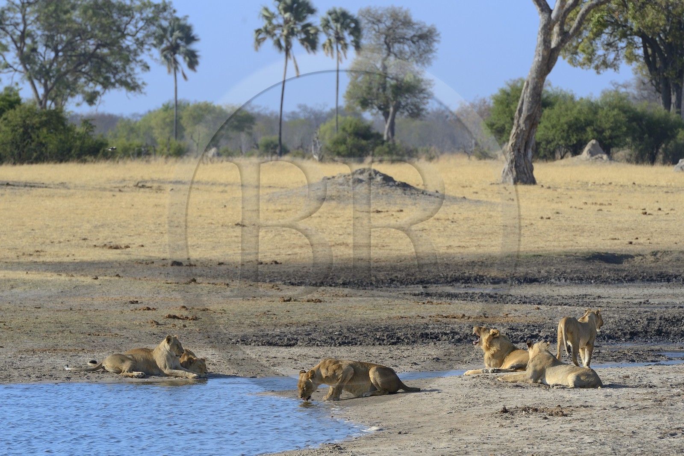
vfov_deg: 4.9
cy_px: 228
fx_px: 5319
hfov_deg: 7.4
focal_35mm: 280
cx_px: 342
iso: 400
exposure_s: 1/640
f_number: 9
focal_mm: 280
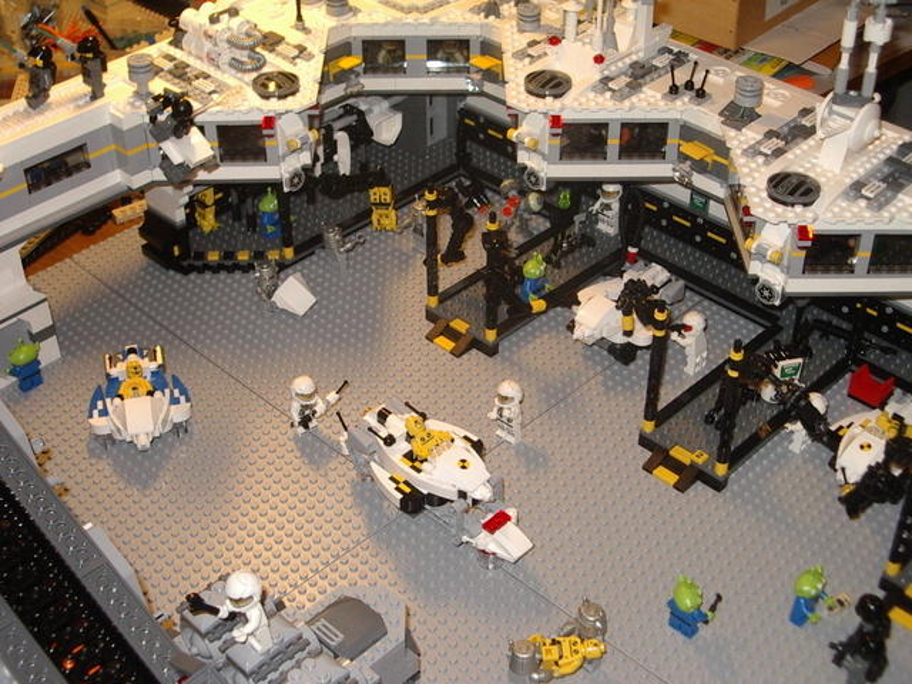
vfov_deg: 28.0
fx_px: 1370
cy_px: 342
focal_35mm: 52
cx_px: 456
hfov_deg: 36.8
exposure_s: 1/60
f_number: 3
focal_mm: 7.8
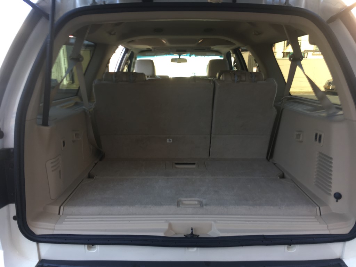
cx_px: 178
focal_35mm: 29
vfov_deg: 48.2
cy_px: 134
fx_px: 298
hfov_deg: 61.7
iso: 25
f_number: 2.2
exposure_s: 1/60
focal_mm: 4.15
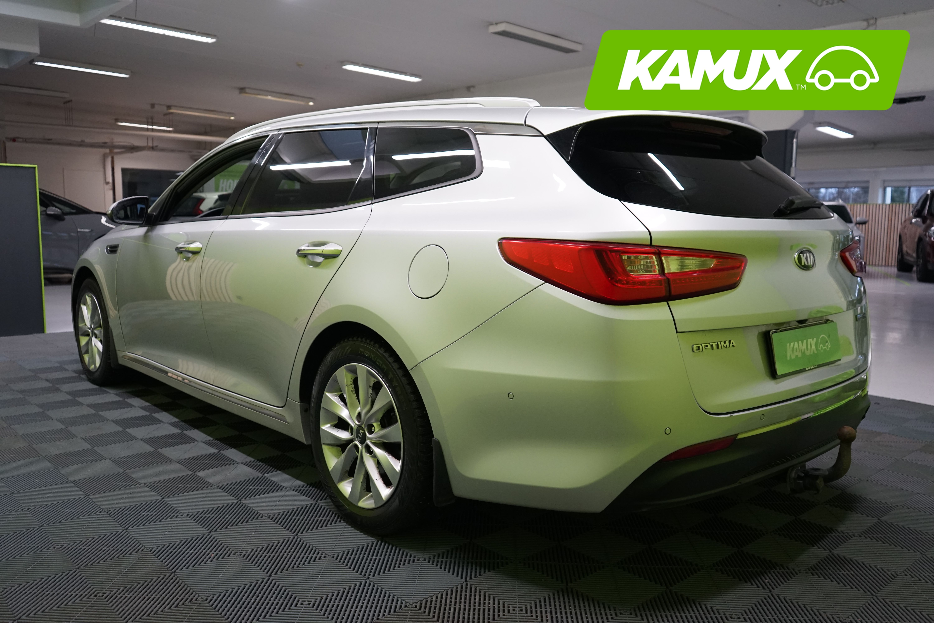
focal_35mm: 29
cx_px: 467
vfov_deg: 45.0
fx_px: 752
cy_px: 312
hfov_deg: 63.7
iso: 1600
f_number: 4.5
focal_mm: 29
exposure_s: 1/50
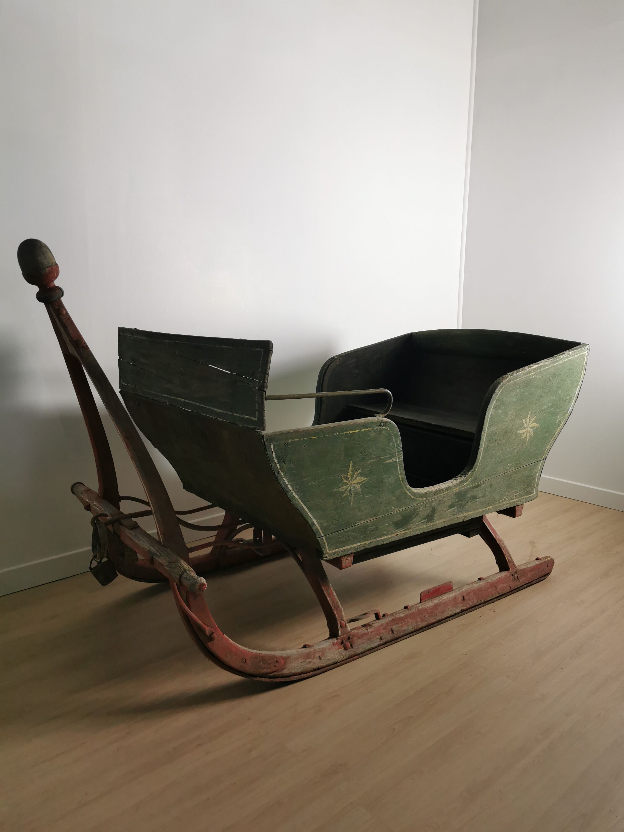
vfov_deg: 65.3
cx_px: 312
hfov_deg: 51.4
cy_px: 416
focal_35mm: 27
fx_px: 649
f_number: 1.6
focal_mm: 5.56
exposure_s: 1/50
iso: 100
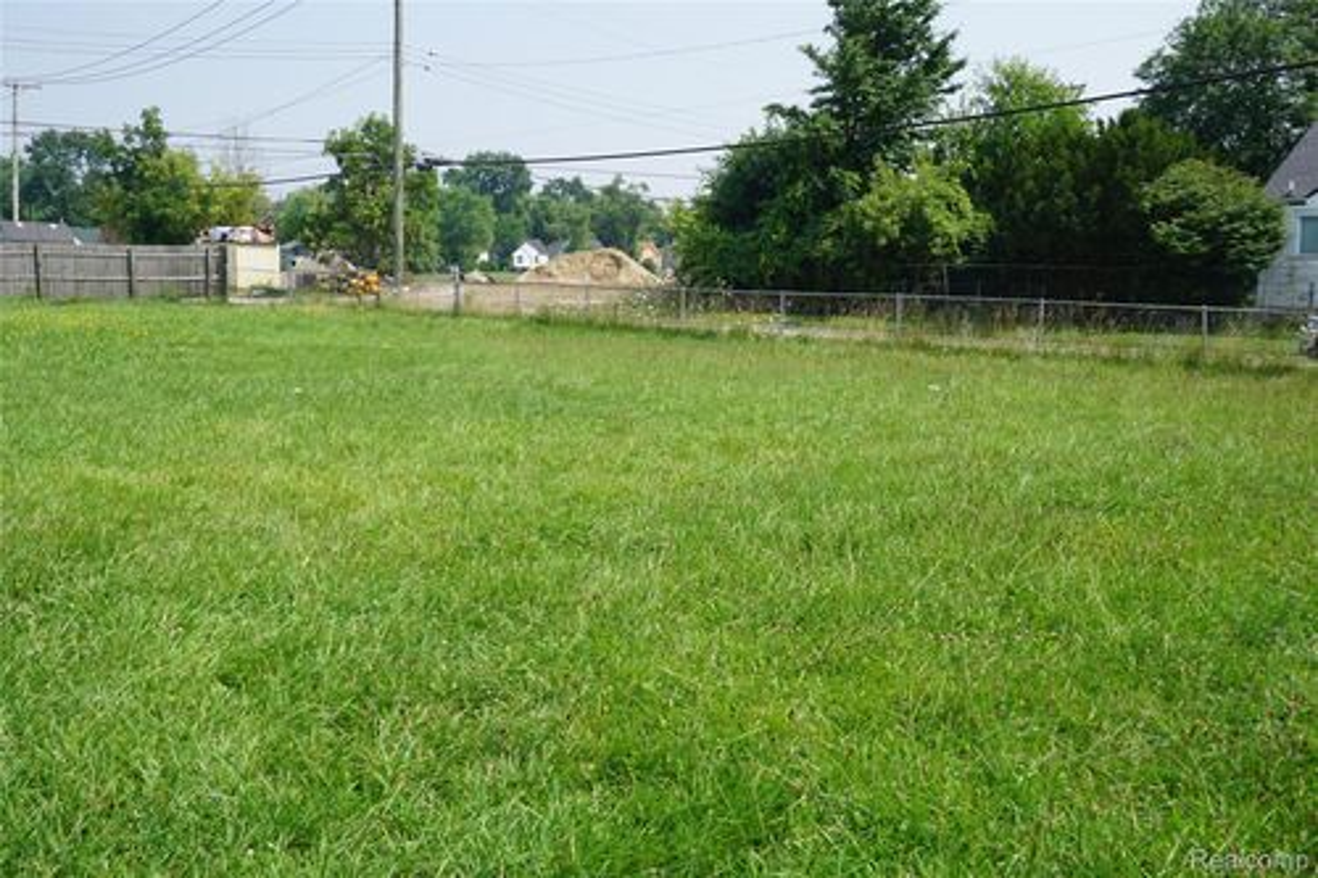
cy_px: 439
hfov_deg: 55.1
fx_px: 1263
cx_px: 659
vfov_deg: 38.3
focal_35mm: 34
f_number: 10
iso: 100
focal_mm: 23
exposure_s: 1/100
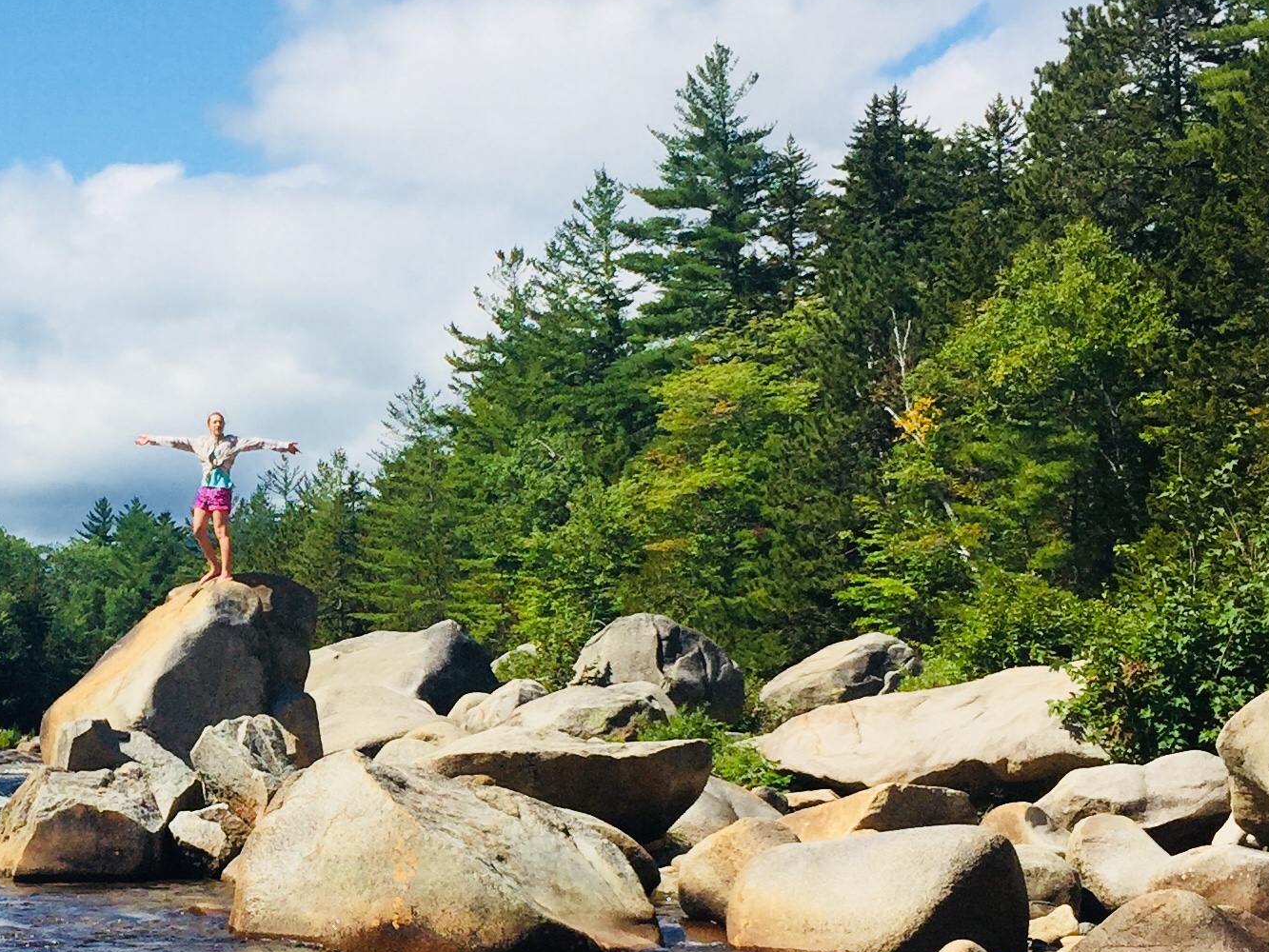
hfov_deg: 26.5
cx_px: 126
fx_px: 2603
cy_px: 658
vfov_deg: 20.6
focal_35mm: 71
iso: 32
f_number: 2.2
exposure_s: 1/3300
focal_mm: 4.15
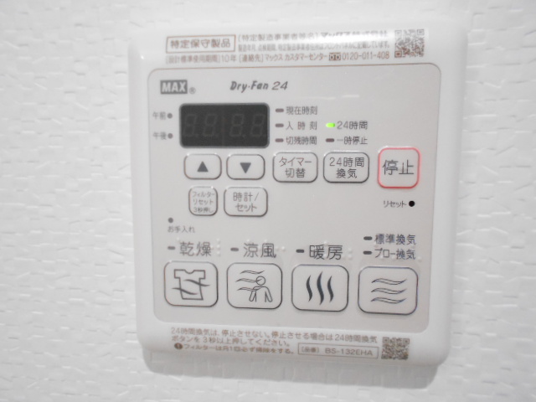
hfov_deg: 67.3
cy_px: 201
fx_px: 403
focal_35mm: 26
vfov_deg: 53.1
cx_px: 268
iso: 800
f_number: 3.2
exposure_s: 1/100
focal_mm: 4.6
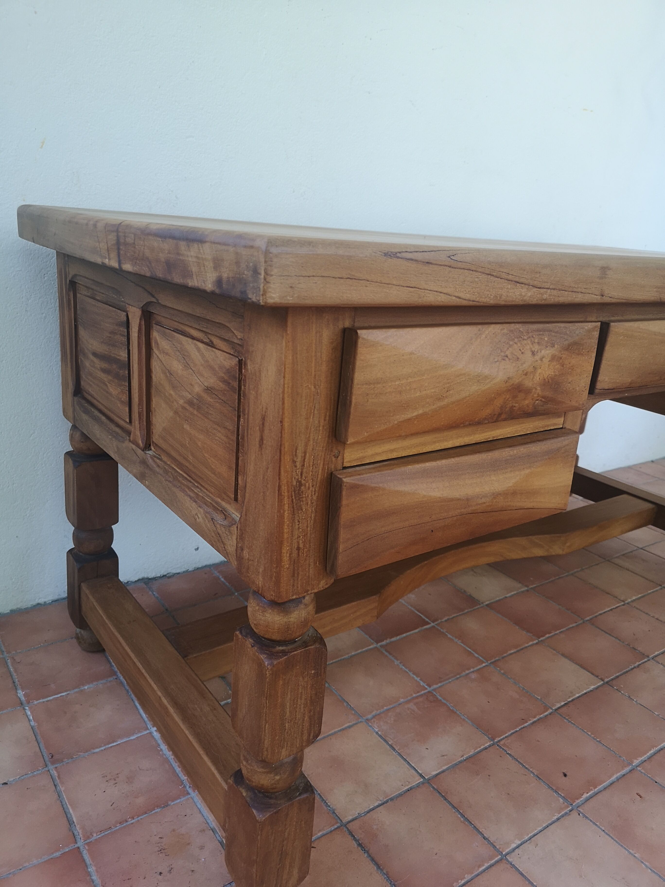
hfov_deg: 51.4
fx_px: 692
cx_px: 332
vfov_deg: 65.3
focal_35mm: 27
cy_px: 444
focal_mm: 5.58
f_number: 1.8
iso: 80
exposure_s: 1/100
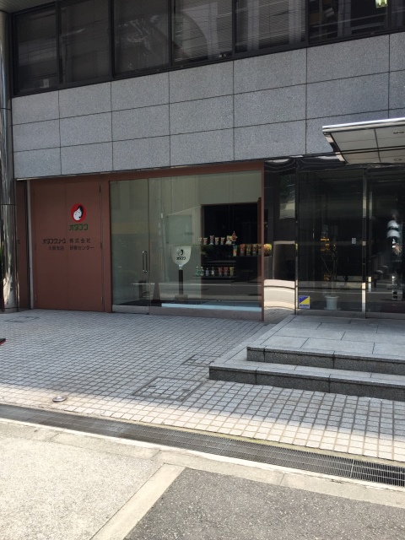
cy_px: 270
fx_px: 452
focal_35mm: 29
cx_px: 202
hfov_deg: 48.2
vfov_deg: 61.7
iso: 32
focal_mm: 4.15
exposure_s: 1/760
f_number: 2.2
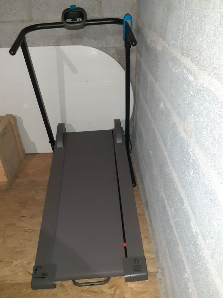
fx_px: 232
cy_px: 149
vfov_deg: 65.3
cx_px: 112
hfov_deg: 51.4
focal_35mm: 27
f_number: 1.9
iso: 800
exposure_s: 1/17
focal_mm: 3.6
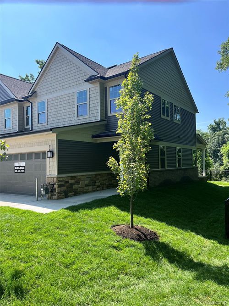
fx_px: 229
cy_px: 153
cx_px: 114
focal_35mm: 26
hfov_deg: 53.0
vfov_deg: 67.3
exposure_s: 1/1422
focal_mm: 5.1
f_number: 1.6
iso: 50
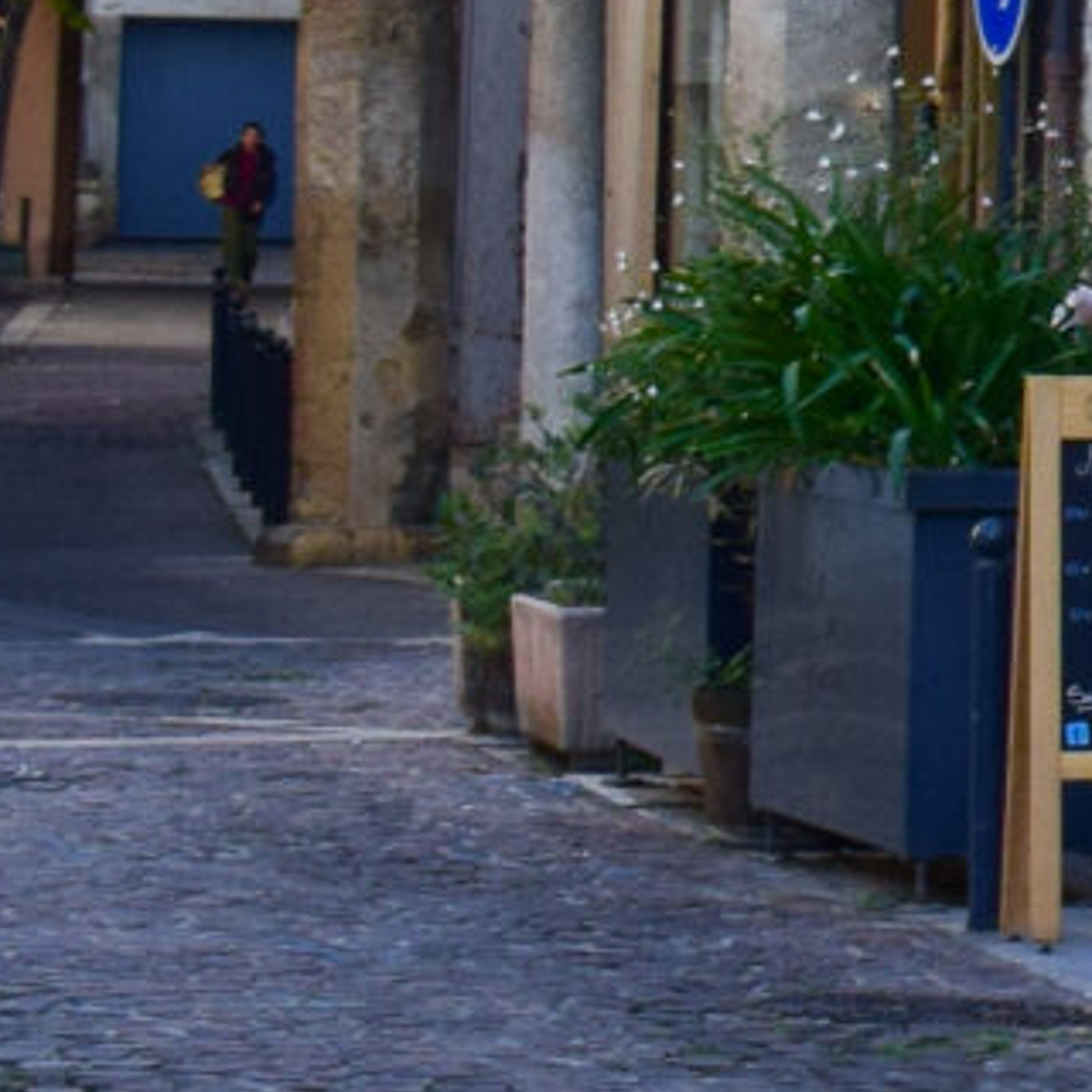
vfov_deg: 6.2
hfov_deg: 5.7
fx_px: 9886
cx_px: 3723
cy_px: -858
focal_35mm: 277
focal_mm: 28
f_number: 10
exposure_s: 1/200
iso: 400
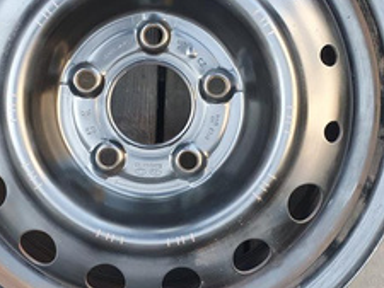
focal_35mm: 52
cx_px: 145
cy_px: 106
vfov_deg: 27.9
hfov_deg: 36.6
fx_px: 577
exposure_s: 1/100
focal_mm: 4.32
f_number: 2.4
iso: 200
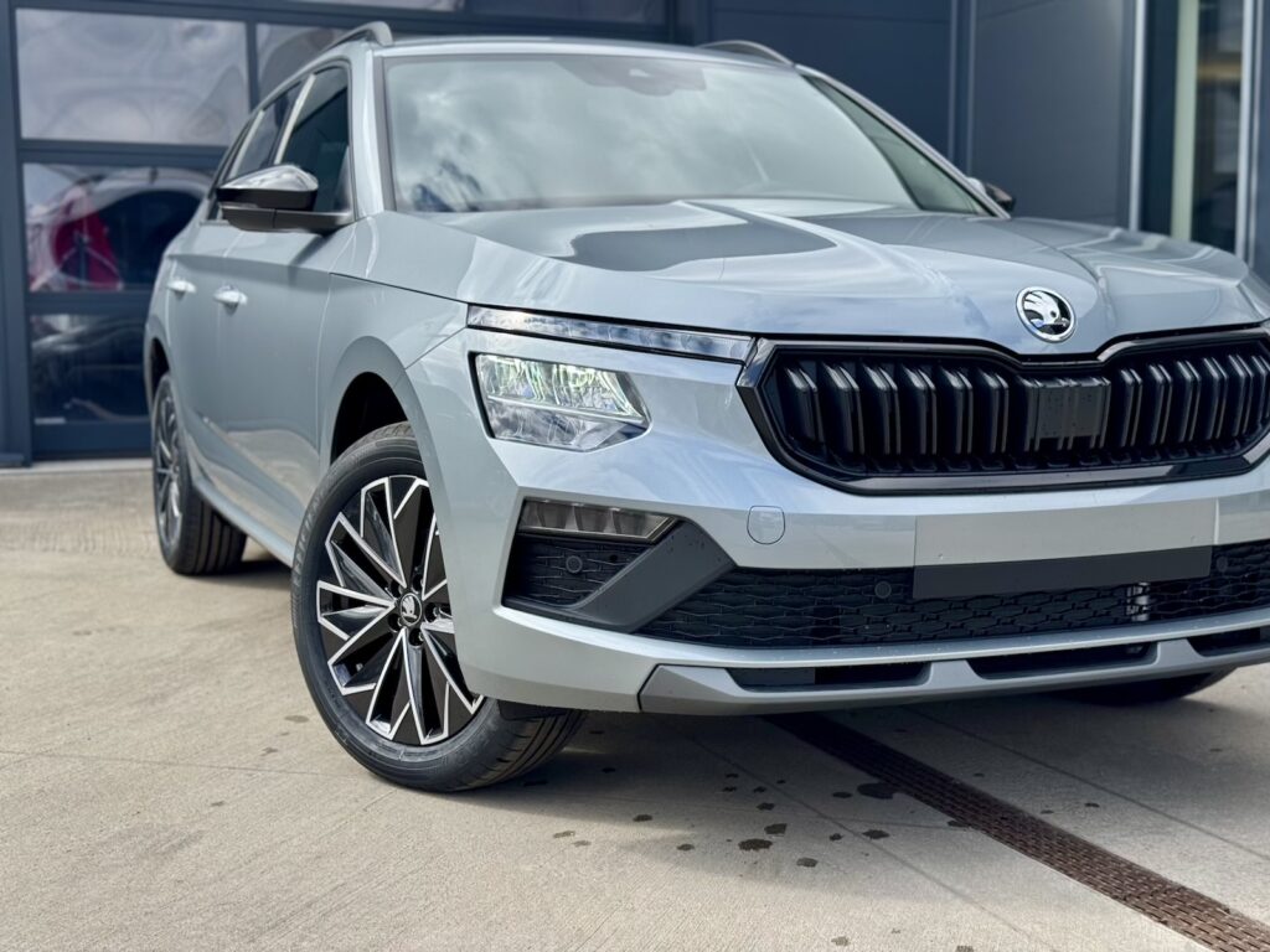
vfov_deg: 30.3
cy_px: 476
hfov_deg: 39.7
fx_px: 1761
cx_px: 635
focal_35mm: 48
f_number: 1.78
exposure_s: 1/2717
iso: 64
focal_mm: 6.76
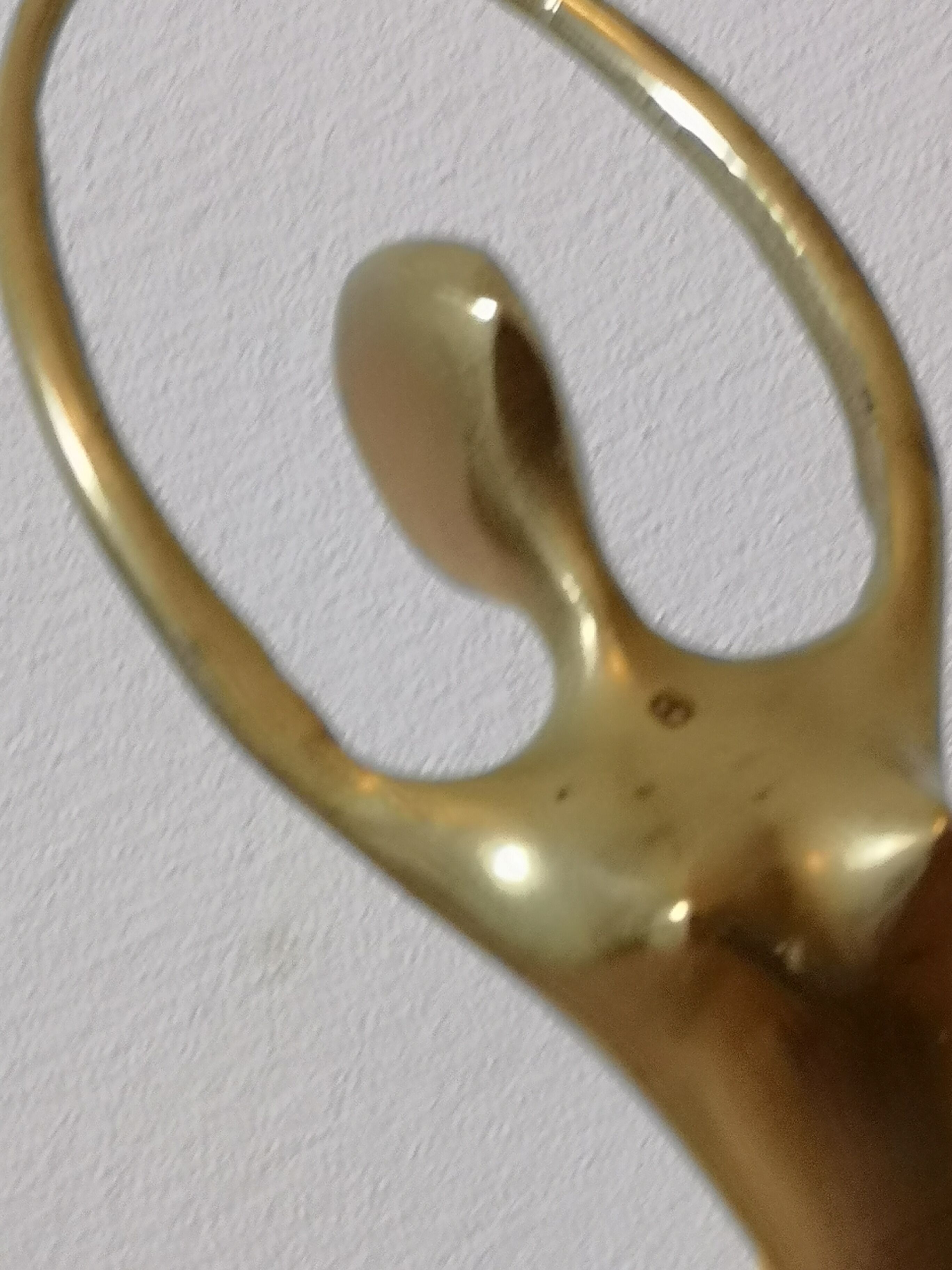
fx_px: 3704
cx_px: 476
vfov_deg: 19.4
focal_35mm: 101
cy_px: 635
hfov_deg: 14.6
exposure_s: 1/33.3
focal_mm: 3.95
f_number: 1.8
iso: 125
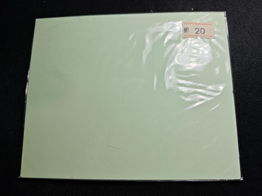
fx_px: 182
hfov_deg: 71.6
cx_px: 131
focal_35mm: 24
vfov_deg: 56.8
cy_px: 98
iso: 50
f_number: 1.6
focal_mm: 5.84
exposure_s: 1/190
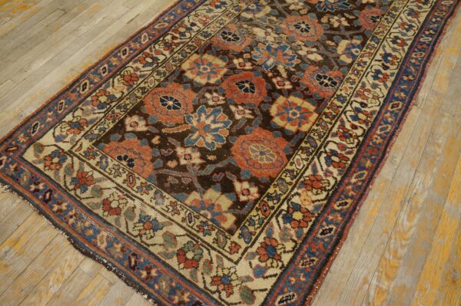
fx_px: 345
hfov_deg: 67.4
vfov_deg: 47.9
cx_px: 230
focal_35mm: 27
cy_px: 153
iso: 800
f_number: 4
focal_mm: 18
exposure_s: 1/60
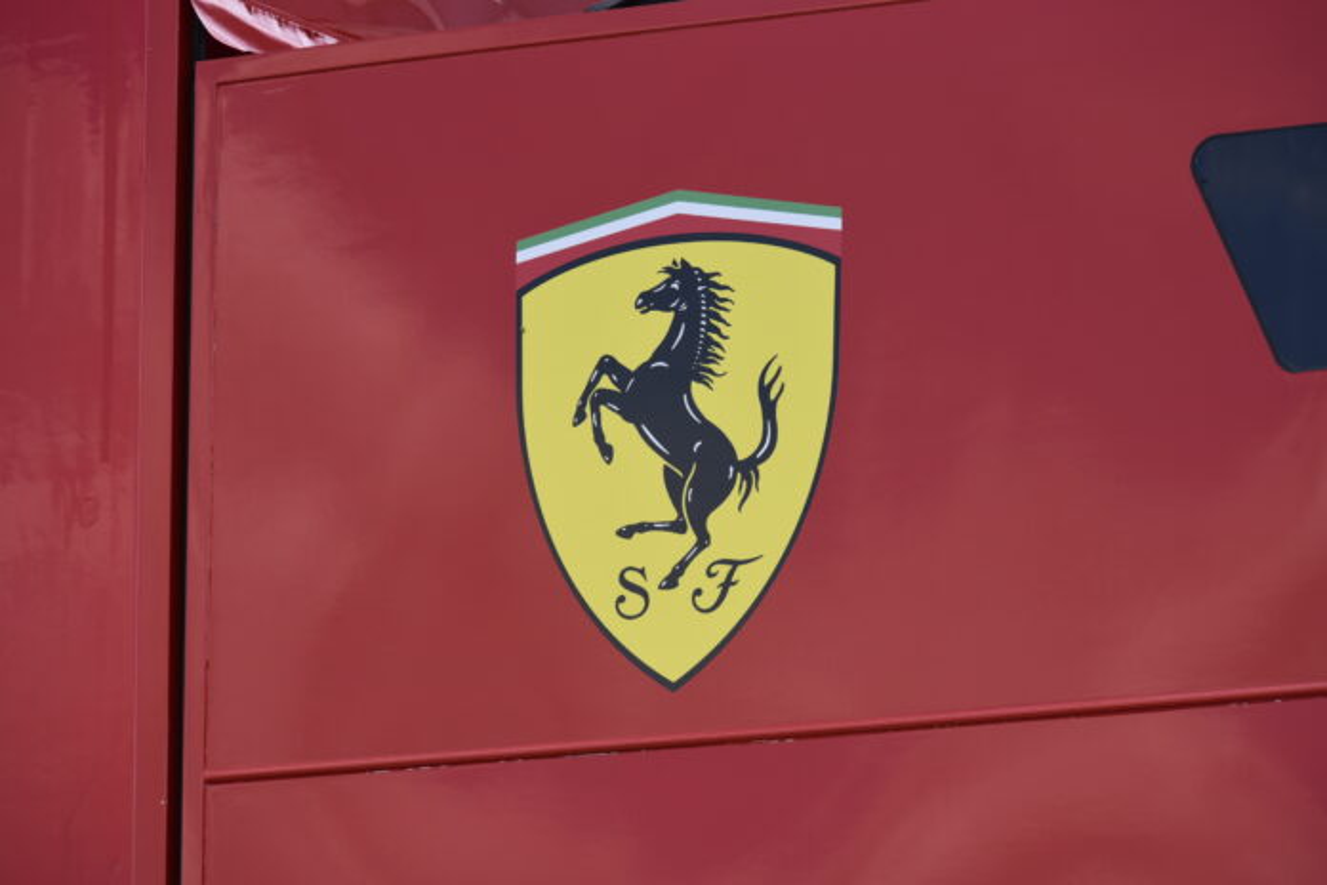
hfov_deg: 7.9
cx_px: 664
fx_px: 9583
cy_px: 442
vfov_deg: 5.3
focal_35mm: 260
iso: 500
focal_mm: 260
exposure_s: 1/1000
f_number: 8
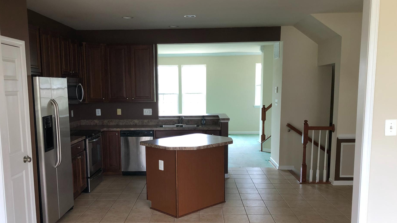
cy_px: 138
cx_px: 181
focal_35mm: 34
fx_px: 358
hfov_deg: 57.9
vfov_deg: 34.5
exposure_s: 1/30
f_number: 1.8
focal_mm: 3.99
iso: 25
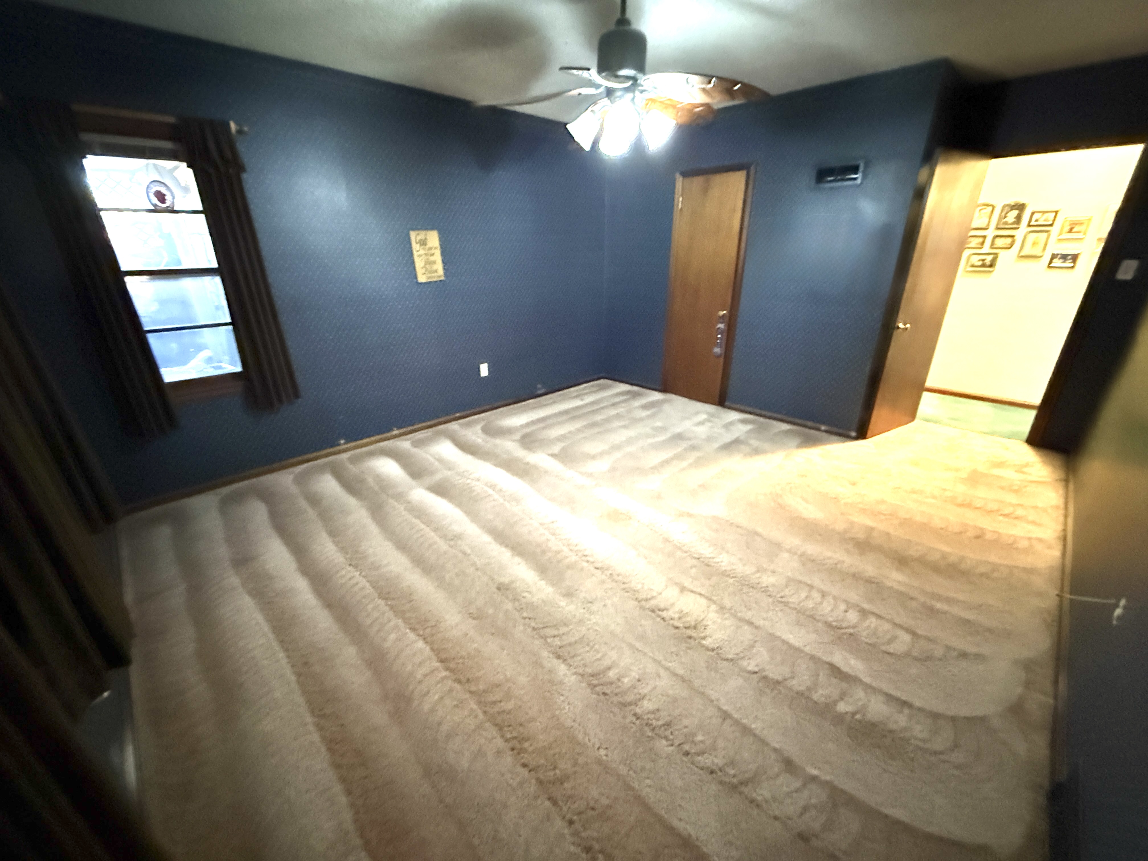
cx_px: 574
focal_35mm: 14
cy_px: 430
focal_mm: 2.22
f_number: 2.2
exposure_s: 1/30
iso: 1600
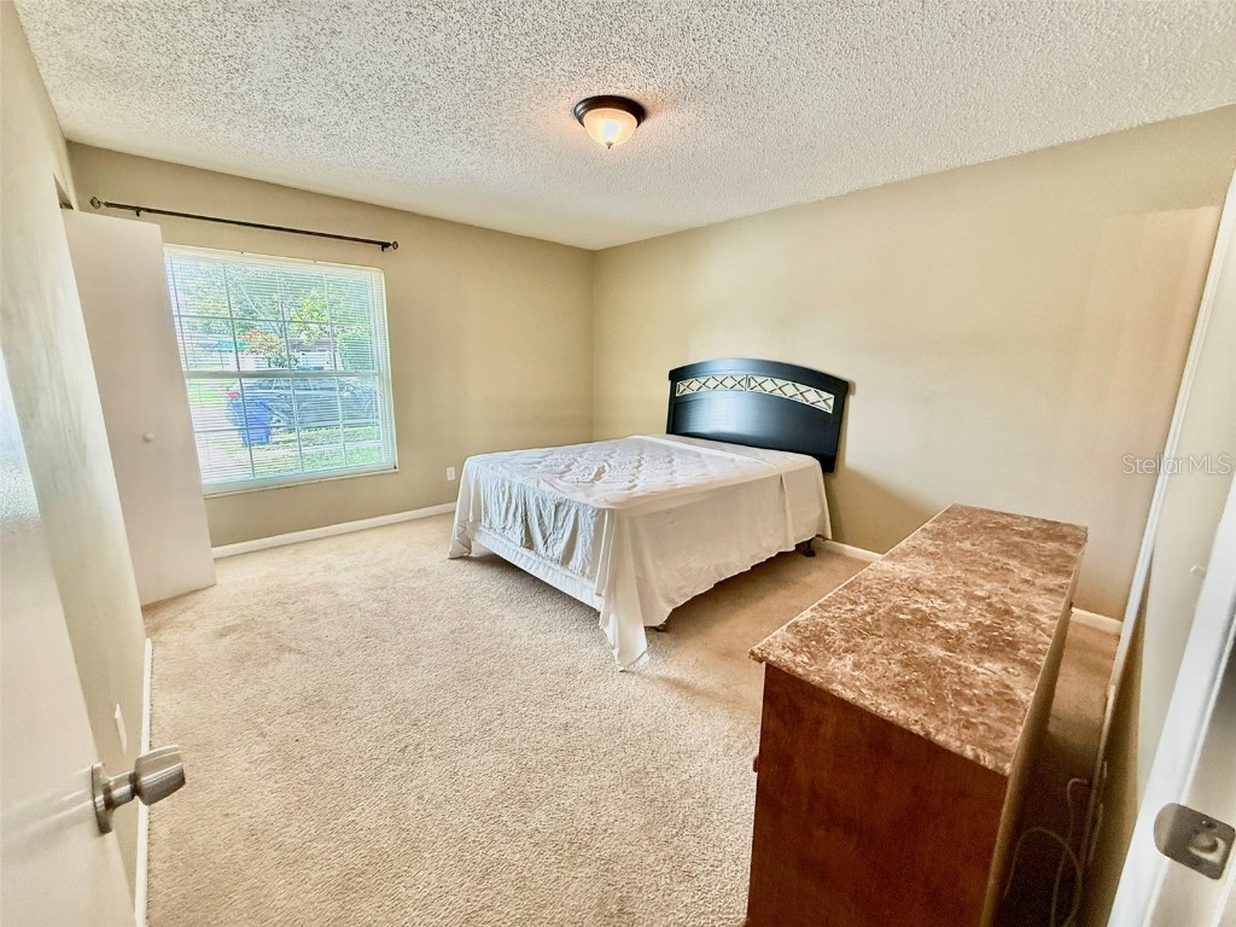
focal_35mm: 14
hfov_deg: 102.1
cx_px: 618
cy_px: 464
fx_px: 500
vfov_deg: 85.7
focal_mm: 2.22
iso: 250
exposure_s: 1/120
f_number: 2.2
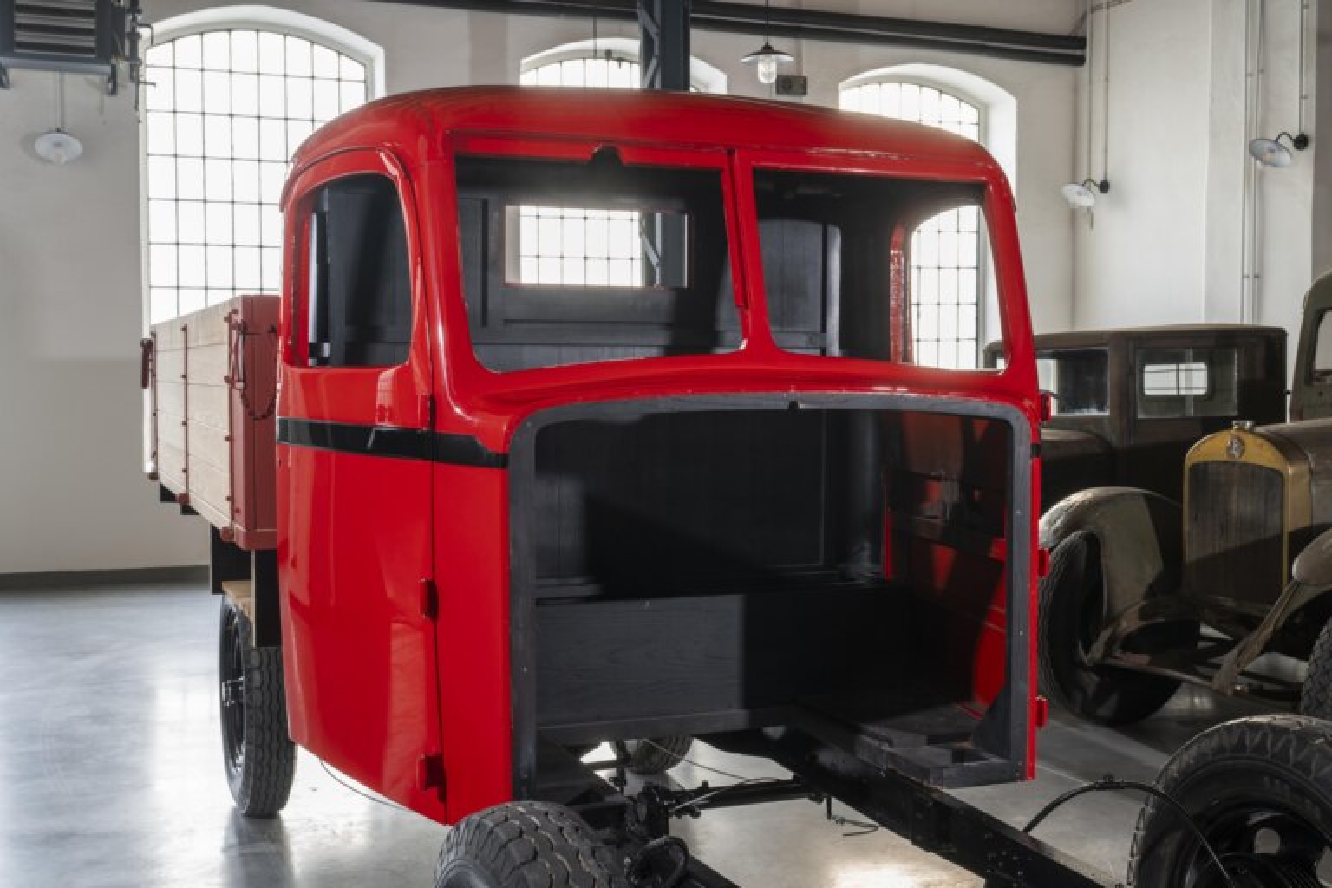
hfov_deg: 48.5
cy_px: 444
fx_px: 1480
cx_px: 666
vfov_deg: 33.4
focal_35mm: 40
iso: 100
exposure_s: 1.3
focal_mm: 40
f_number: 10
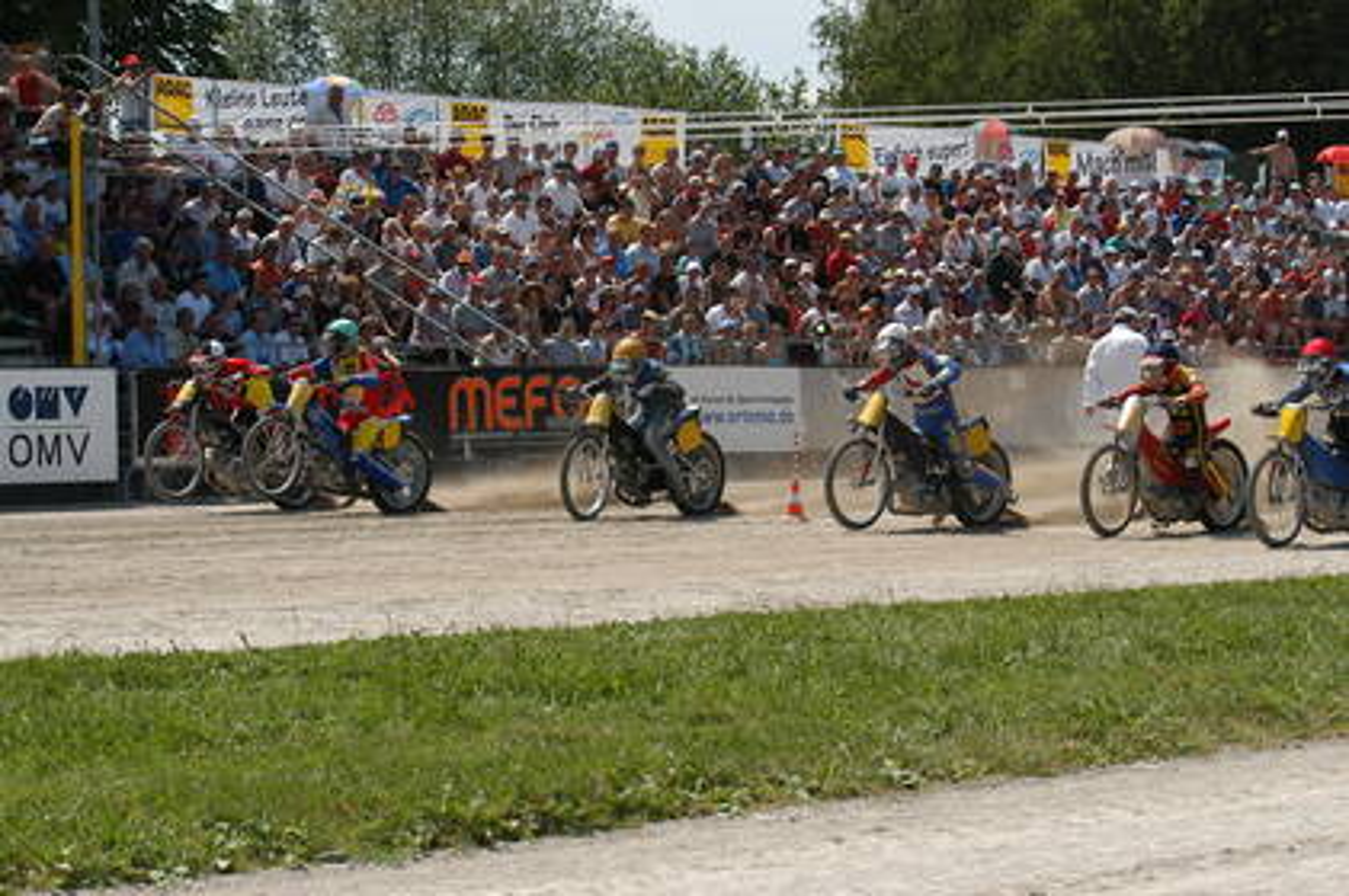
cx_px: 674
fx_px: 4493
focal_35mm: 120
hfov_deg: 17.1
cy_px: 448
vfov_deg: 11.4
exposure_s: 1/400
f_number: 6.3
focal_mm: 80
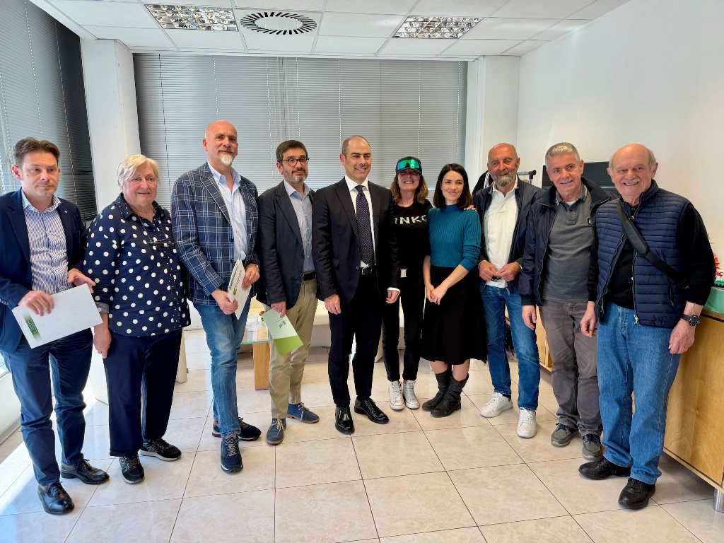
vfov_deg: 56.8
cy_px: 272
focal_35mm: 24
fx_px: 502
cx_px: 362
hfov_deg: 71.6
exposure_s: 1/100
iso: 80
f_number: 1.78
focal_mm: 6.76
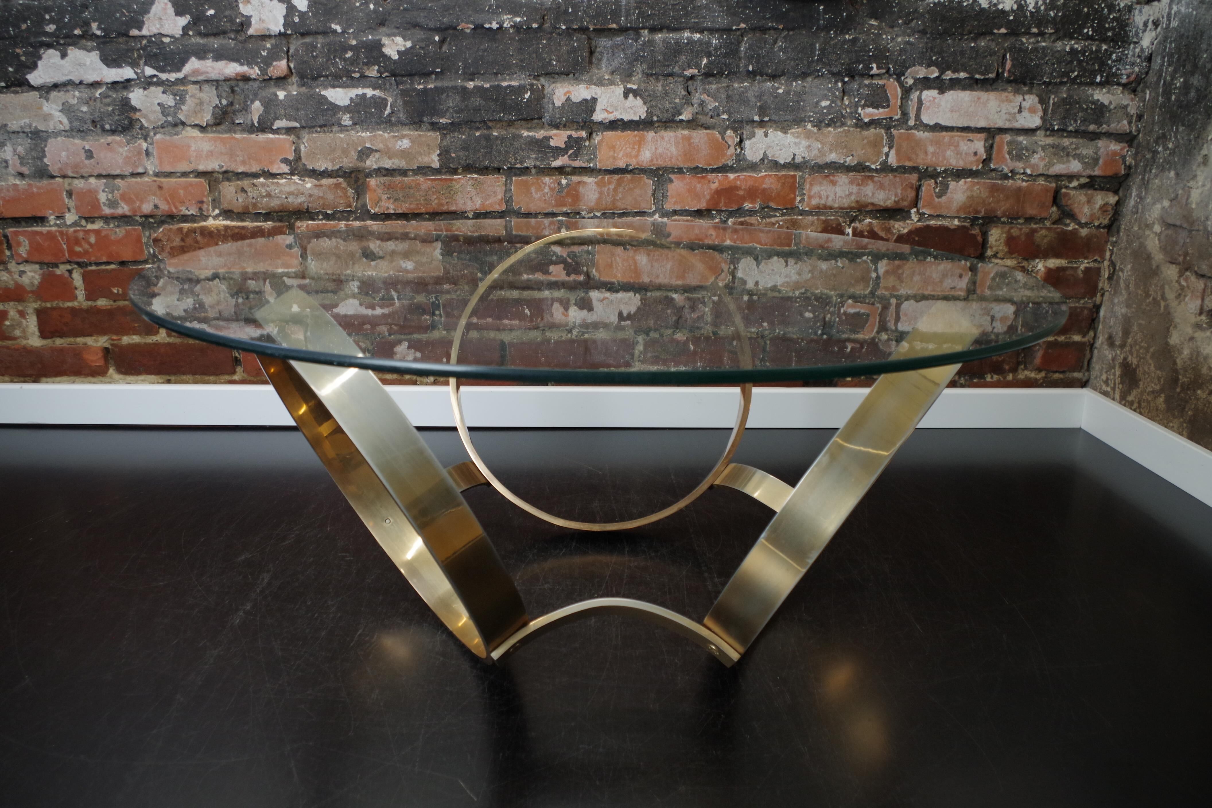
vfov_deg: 47.9
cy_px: 404
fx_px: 909
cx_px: 606
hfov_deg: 67.4
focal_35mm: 27
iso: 800
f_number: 5
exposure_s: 1/50
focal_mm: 18
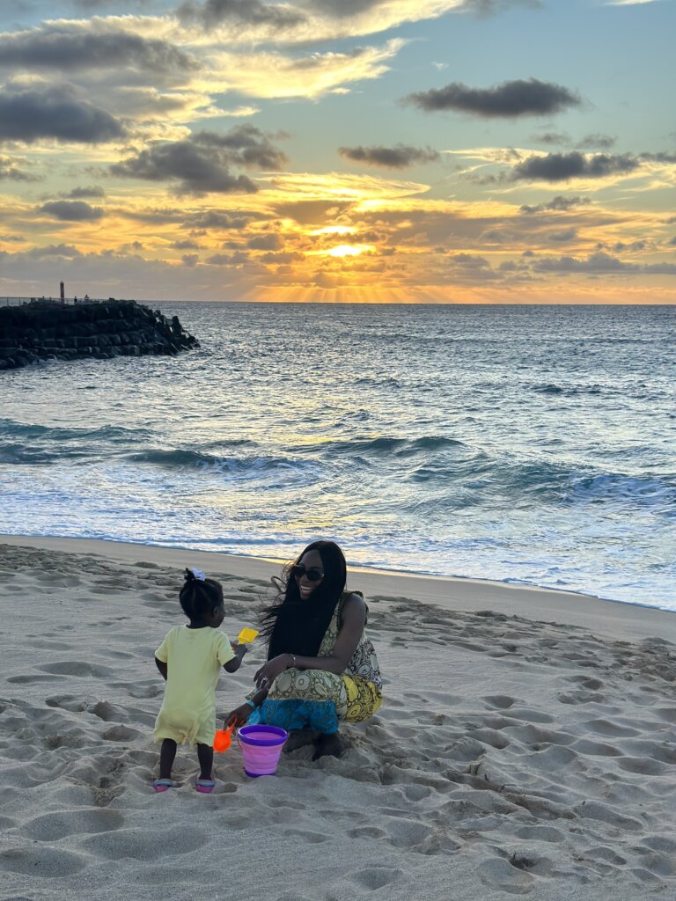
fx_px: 1250
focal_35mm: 48
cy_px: 450
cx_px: 338
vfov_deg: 39.7
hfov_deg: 30.3
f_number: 1.78
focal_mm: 6.86
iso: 80
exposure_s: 1/2203
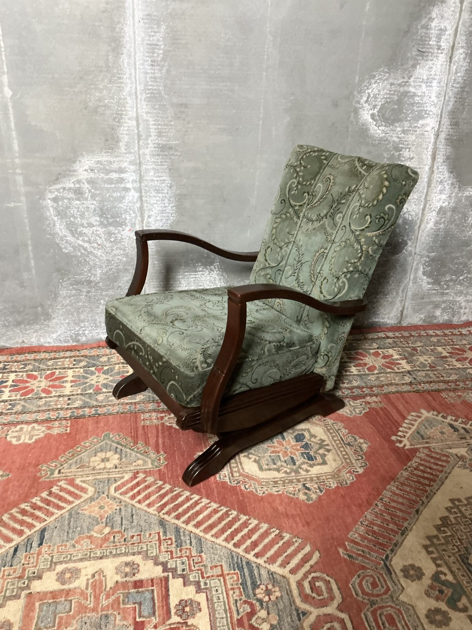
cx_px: 236
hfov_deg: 48.2
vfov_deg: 61.7
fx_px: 527
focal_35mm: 29
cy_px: 315
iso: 320
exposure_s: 1/33
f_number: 1.8
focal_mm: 3
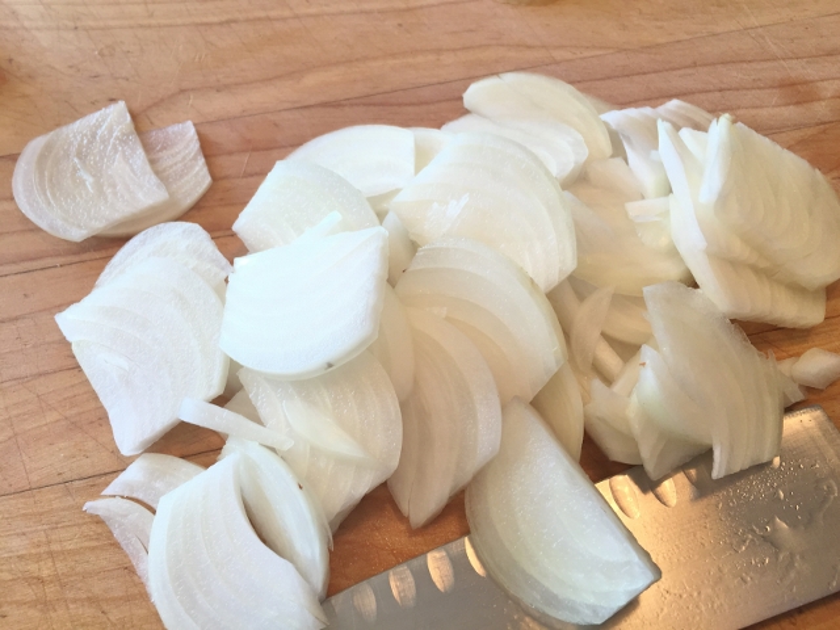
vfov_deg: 48.2
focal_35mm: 29
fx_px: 704
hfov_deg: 61.7
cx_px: 420
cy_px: 315
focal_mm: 4.15
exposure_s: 1/60
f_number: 2.2
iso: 40
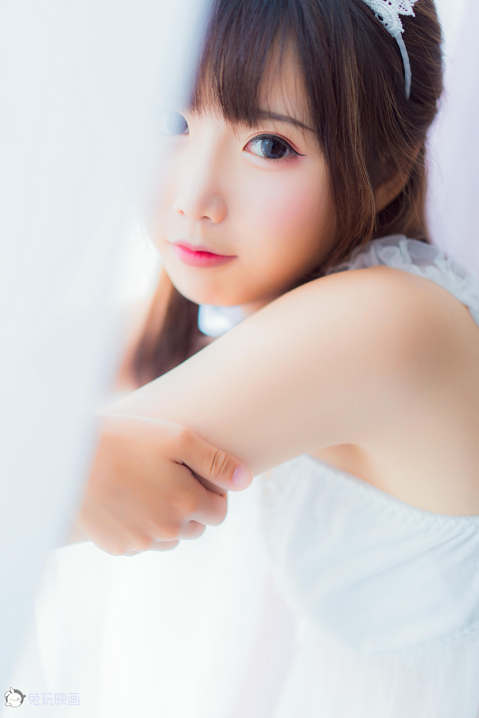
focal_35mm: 55
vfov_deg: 36.2
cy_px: 359
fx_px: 1097
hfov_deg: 24.6
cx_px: 240
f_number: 1.8
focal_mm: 55
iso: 200
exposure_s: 1/125
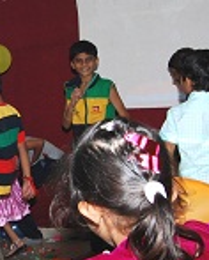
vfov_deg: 22.1
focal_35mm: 86
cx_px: -53
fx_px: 664
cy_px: 90
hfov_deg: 17.0
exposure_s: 1/100
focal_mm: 18
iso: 400
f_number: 6.3
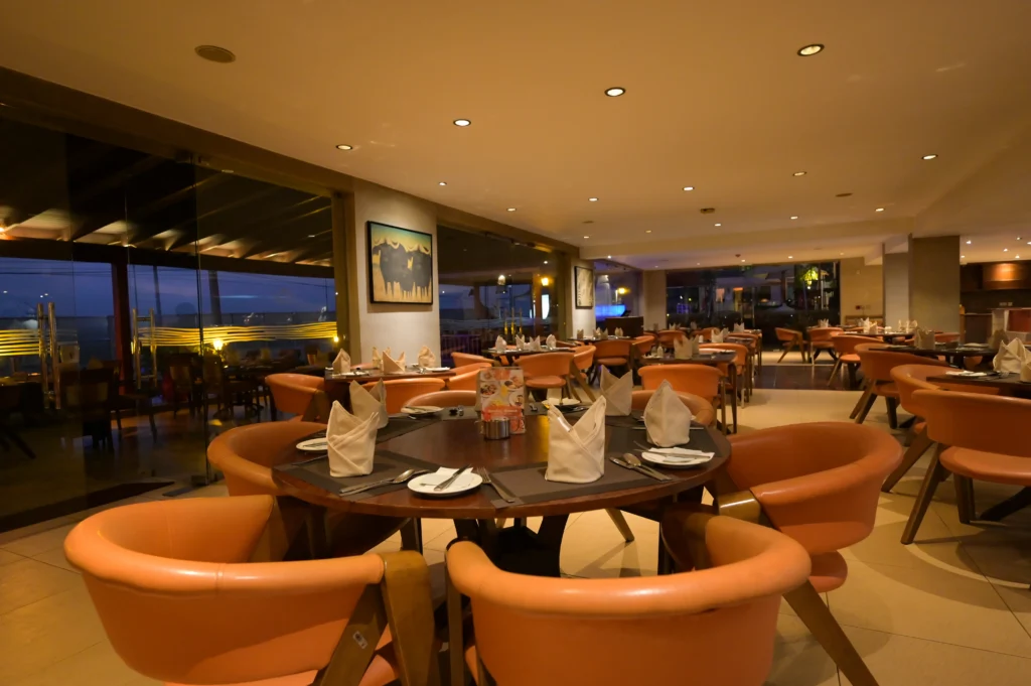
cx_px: 516
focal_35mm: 19
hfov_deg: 87.0
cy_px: 343
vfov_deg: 64.5
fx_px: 544
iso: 4000
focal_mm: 19
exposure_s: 1/60
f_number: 4
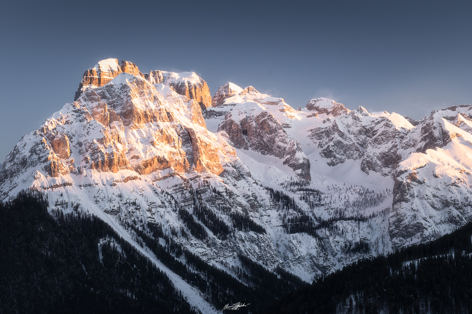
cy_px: 157
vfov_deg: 22.6
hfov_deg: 33.4
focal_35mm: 60
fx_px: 787
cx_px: 236
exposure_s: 1/5
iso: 50
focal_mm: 40
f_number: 10
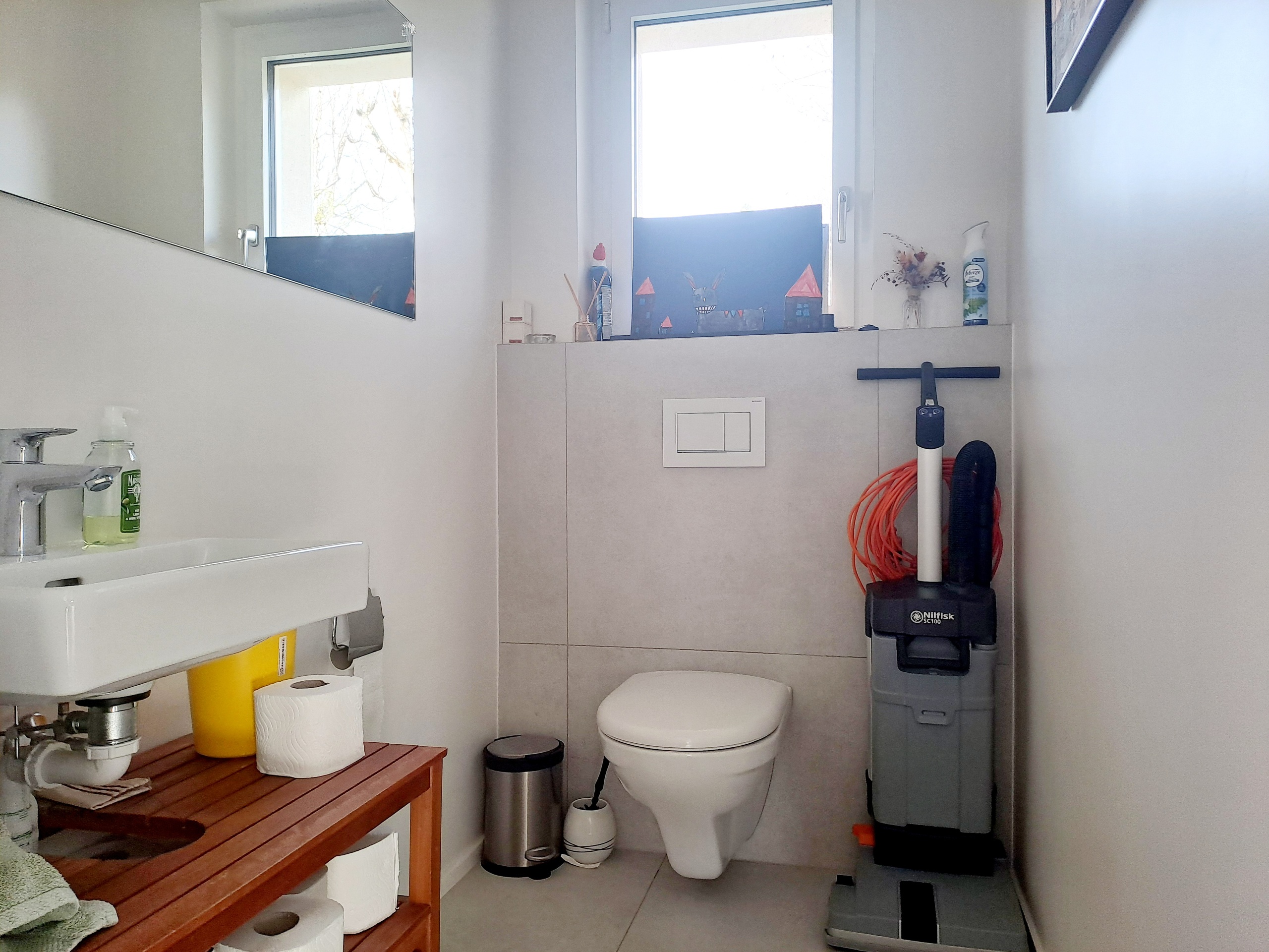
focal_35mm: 25
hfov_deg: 69.4
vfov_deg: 54.9
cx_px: 634
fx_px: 916
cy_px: 476
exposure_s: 1/50
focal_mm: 4.65
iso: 50
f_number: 1.8
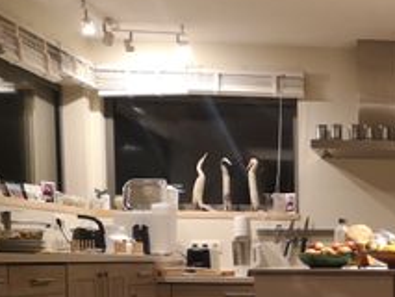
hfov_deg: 22.8
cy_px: 330
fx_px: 868
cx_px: 516
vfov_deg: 18.6
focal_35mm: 76
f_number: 1.8
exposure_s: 1/50
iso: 400
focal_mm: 3.95
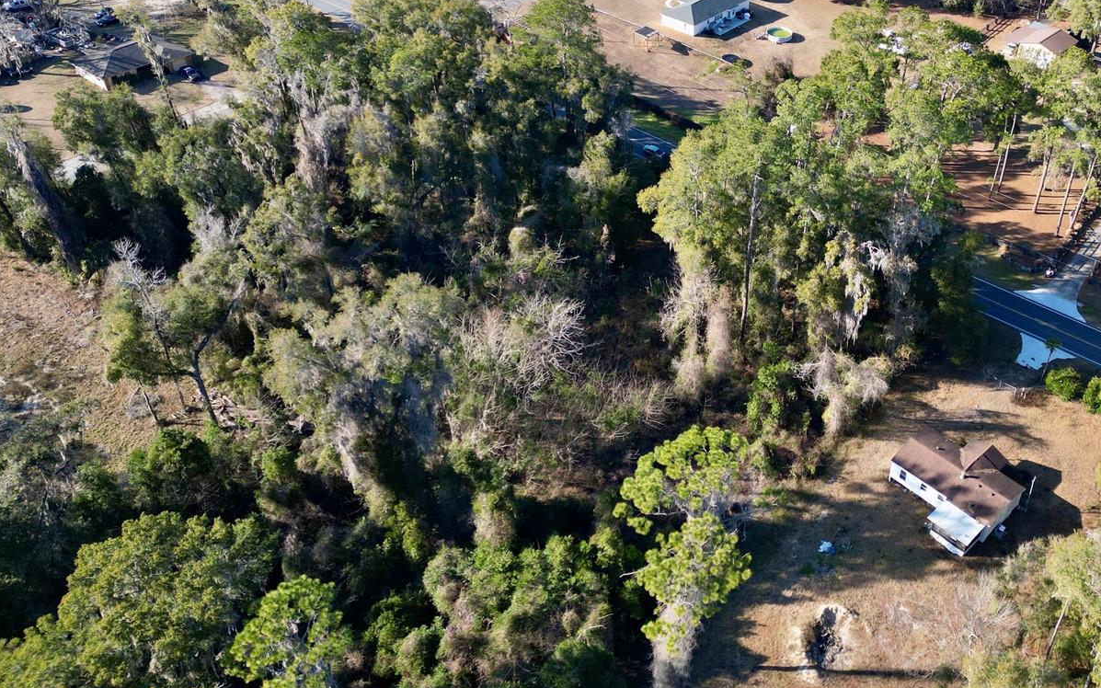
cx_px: 689
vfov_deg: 36.9
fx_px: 1020
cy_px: 233
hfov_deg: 56.0
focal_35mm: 34
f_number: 1.7
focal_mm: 6.72
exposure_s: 1/800
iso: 100
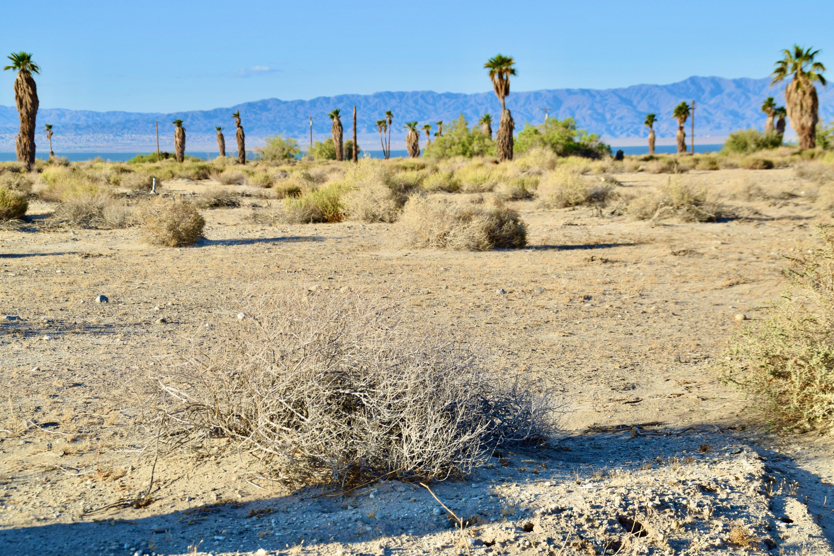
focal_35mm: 75
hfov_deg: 27.0
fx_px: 1737
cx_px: 421
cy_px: 289
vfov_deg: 18.2
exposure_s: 1/400
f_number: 10
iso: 200
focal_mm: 48
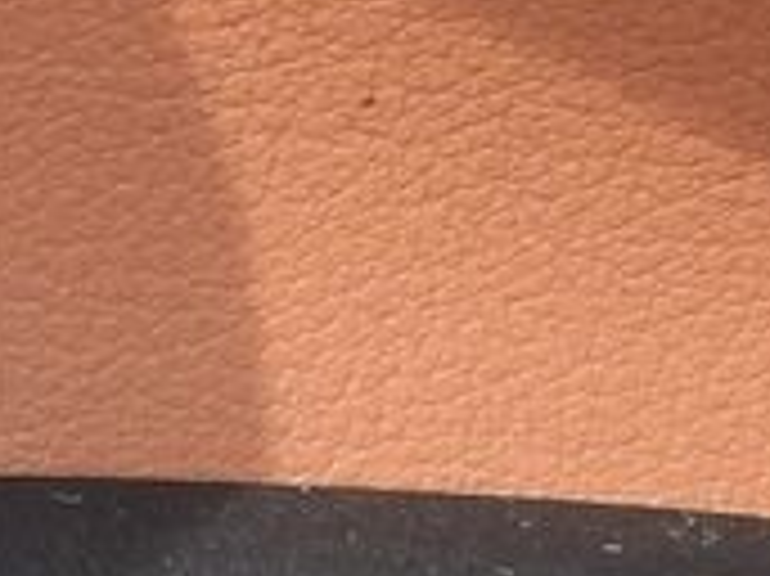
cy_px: 1305
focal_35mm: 162
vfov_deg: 8.5
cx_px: -892
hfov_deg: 10.9
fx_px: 3601
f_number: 3
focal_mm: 4.9
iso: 100
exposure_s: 1/280
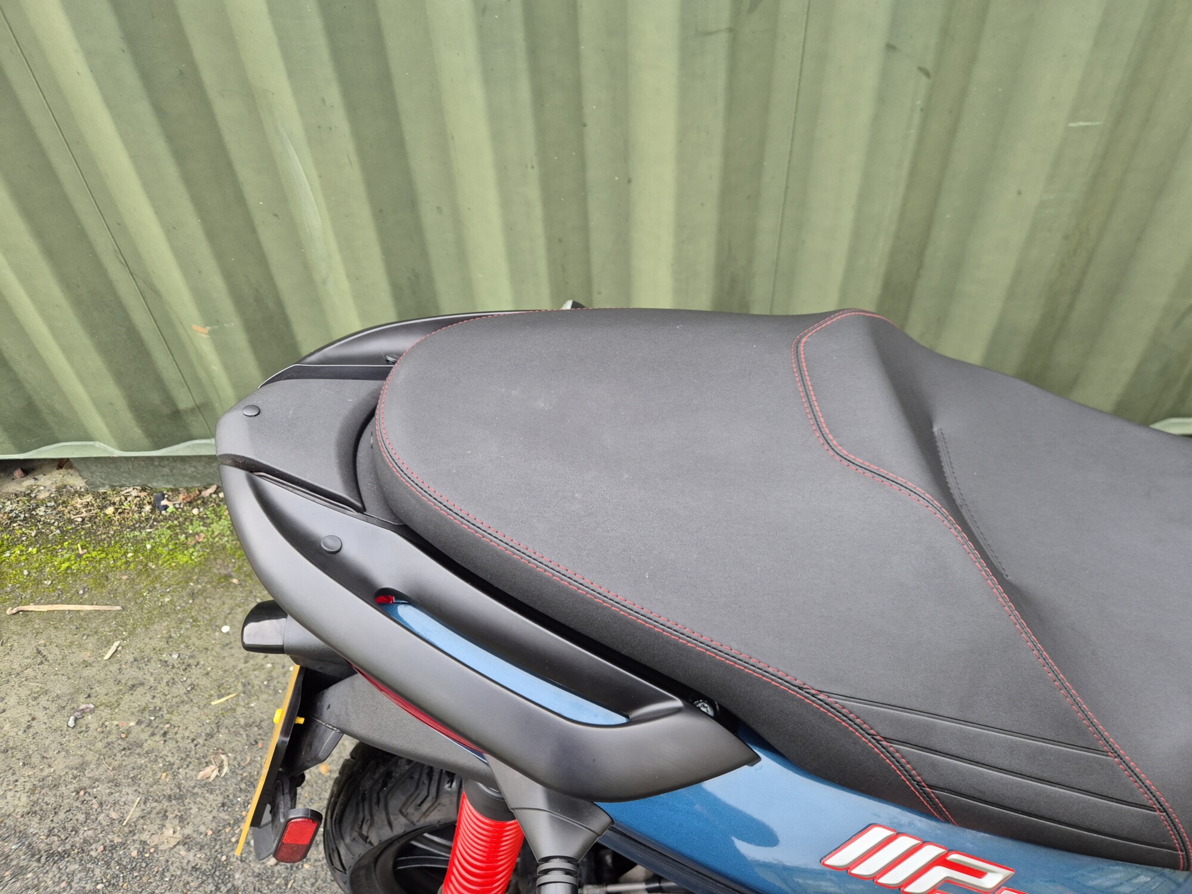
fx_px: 792
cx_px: 596
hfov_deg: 73.9
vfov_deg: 58.9
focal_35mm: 23
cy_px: 447
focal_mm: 5.4
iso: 125
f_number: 1.8
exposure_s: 1/100
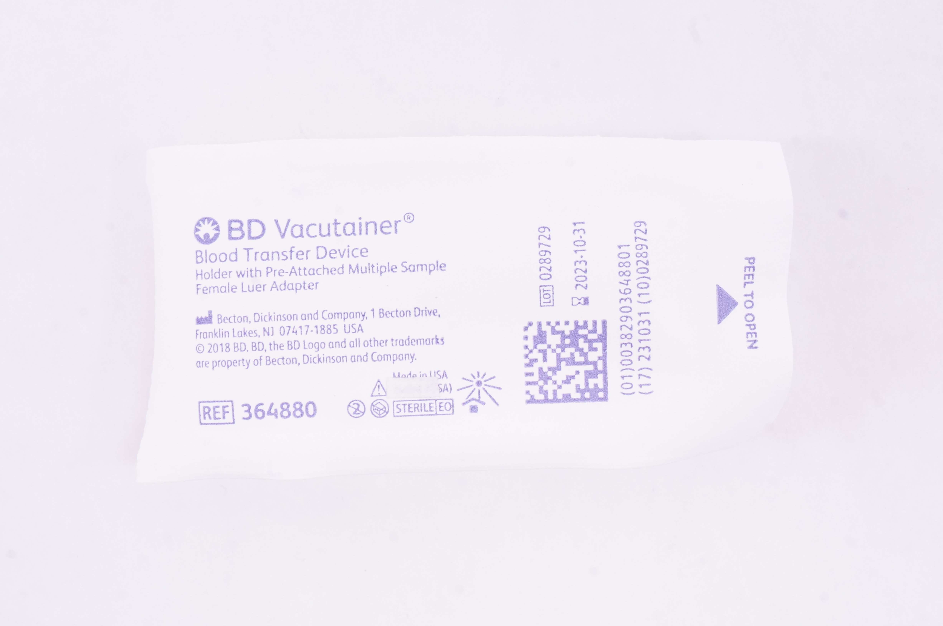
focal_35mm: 68
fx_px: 1766
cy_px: 313
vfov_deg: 20.1
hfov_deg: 29.9
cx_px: 472
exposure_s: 1/15
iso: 800
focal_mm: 45
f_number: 16
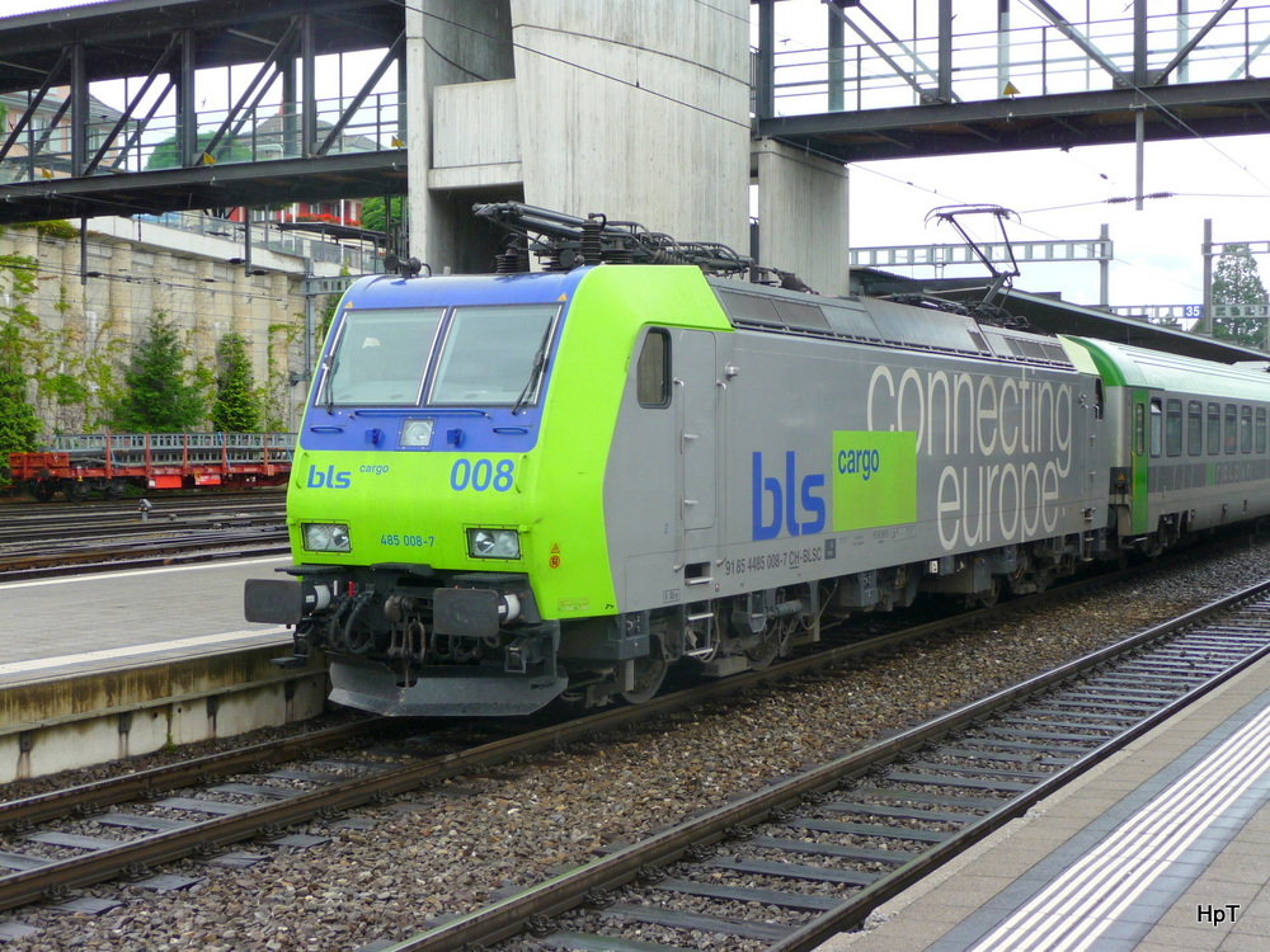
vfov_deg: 29.1
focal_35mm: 50
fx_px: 1834
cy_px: 476
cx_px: 635
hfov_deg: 38.2
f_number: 4.2
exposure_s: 1/250
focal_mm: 8.5
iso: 100
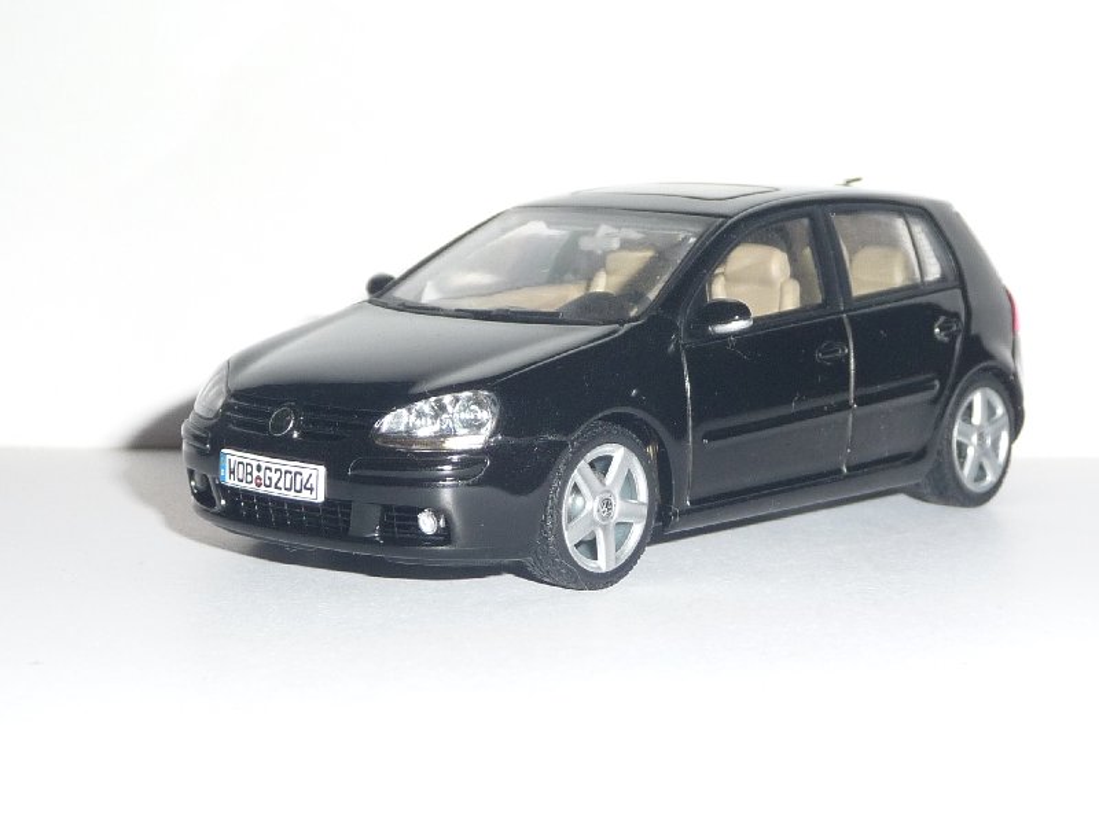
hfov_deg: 25.7
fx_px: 2413
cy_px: 412
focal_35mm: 76
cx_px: 550
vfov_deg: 19.4
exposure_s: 1/30
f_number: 4.1
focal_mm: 7.6
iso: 100
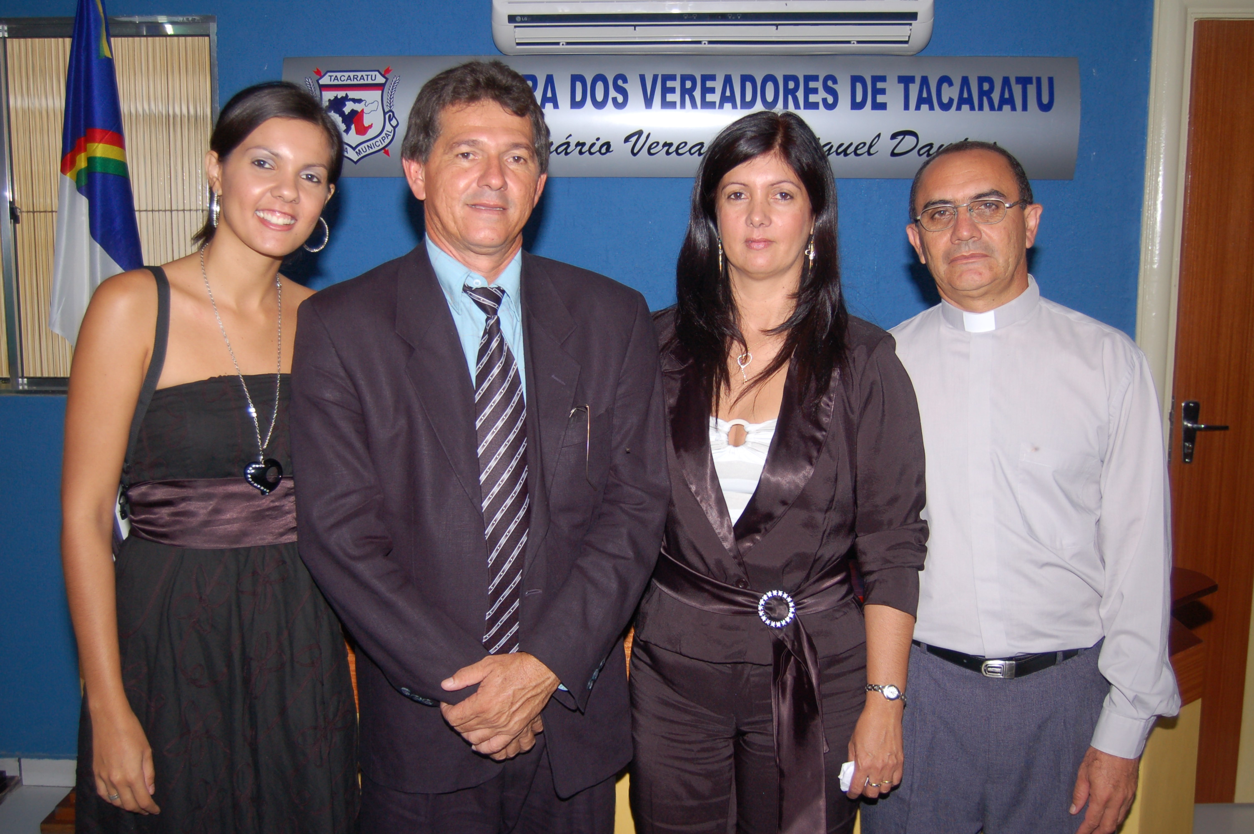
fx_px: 1357
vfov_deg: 34.1
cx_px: 627
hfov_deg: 49.6
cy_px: 417
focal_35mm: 39
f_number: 4
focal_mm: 26
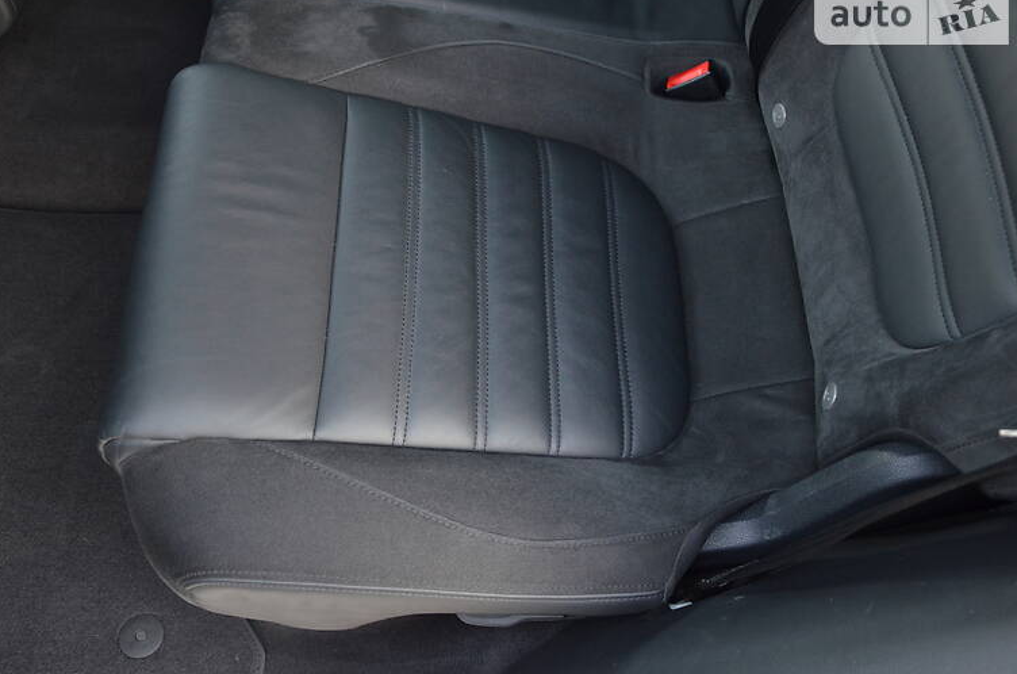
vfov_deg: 39.2
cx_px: 488
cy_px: 329
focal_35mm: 34
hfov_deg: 56.5
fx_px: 945
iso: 1400
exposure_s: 1/30
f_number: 3.8
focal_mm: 21
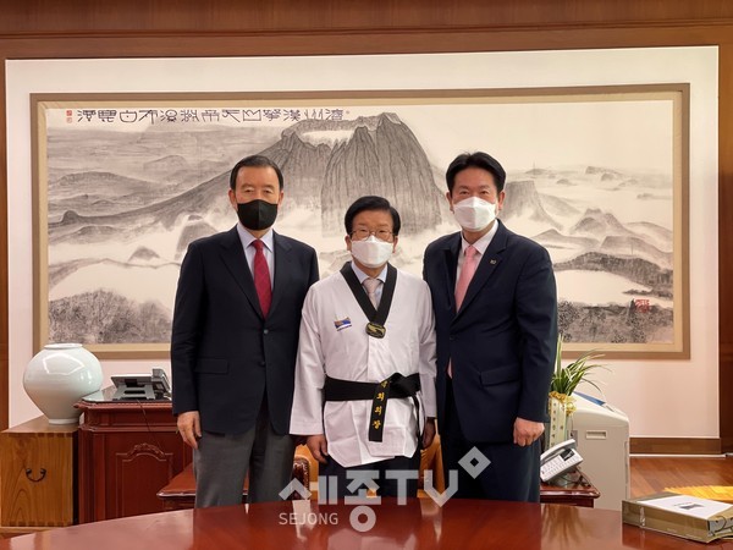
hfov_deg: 36.8
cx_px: 366
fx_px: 1101
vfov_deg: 28.0
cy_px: 275
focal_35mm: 52
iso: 160
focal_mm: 6
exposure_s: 1/122
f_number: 2
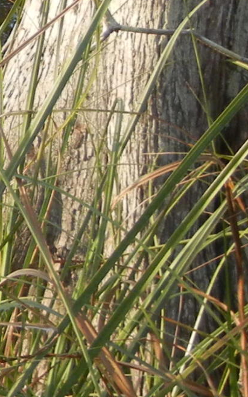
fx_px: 1569
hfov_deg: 7.4
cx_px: -626
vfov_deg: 14.2
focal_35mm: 145
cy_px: -15
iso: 200
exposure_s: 1/197
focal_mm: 5.4
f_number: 3.5
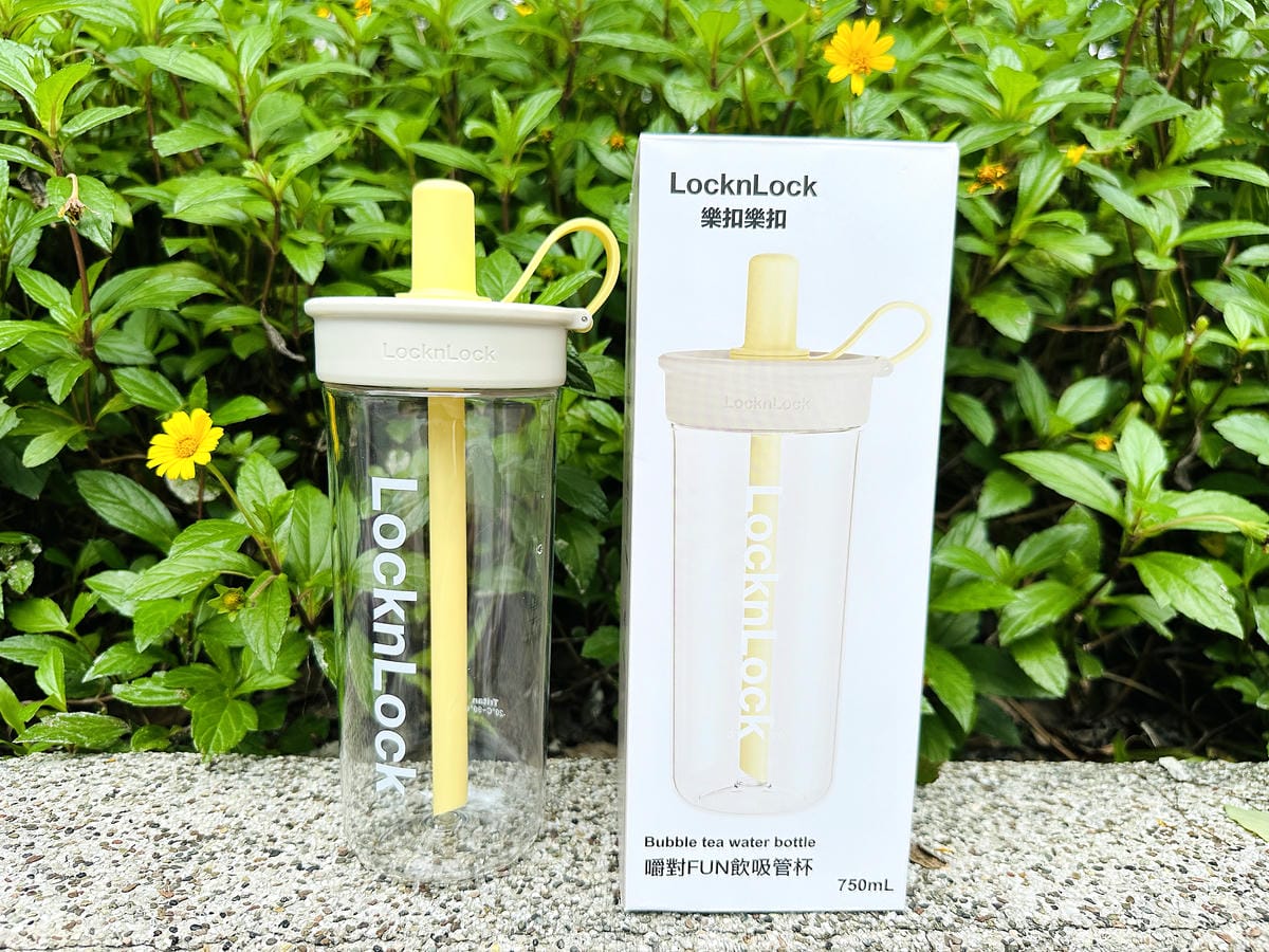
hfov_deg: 71.6
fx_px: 880
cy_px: 476
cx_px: 634
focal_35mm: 24
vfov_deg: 56.8
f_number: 1.78
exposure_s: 1/1845
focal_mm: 6.86
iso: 80
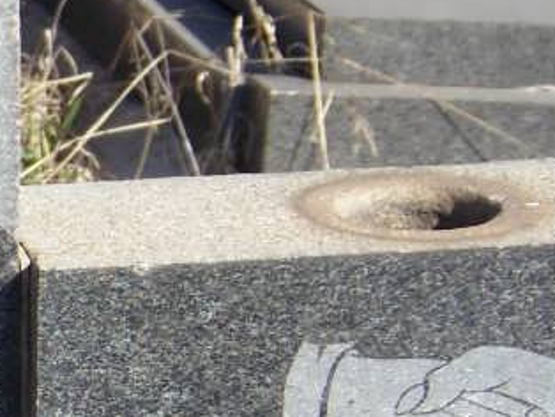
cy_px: 415
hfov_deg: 6.6
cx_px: -182
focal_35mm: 298
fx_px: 4782
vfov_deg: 5.0
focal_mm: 13.2
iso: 64
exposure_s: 1/500
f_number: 3.2
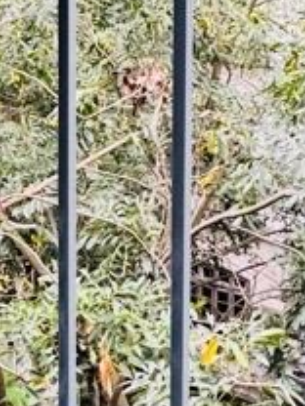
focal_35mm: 69
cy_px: -43
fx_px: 811
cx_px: 92
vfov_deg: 26.0
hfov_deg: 21.2
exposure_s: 1/99
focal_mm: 2.22
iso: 250
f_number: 2.2
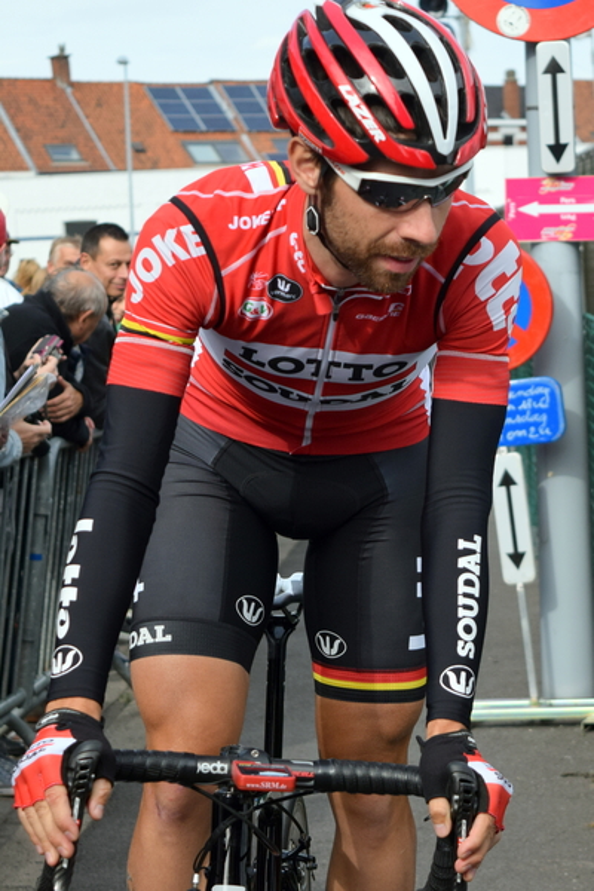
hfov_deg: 16.6
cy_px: 446
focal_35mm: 82
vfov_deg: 24.6
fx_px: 2042
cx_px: 297
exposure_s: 1/1000
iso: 400
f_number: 5.6
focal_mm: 55
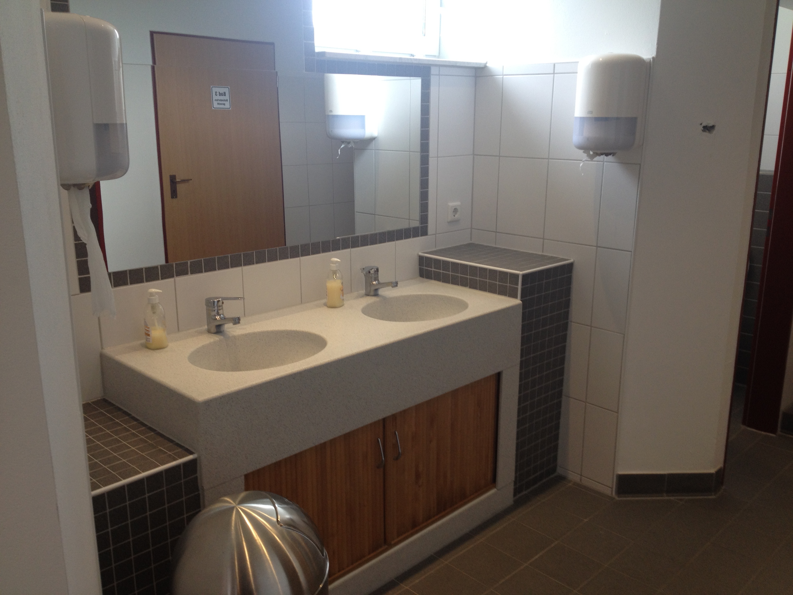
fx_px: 802
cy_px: 298
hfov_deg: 52.6
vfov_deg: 40.7
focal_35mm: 35
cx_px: 396
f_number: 2.4
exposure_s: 1/60
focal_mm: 4.28
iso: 50
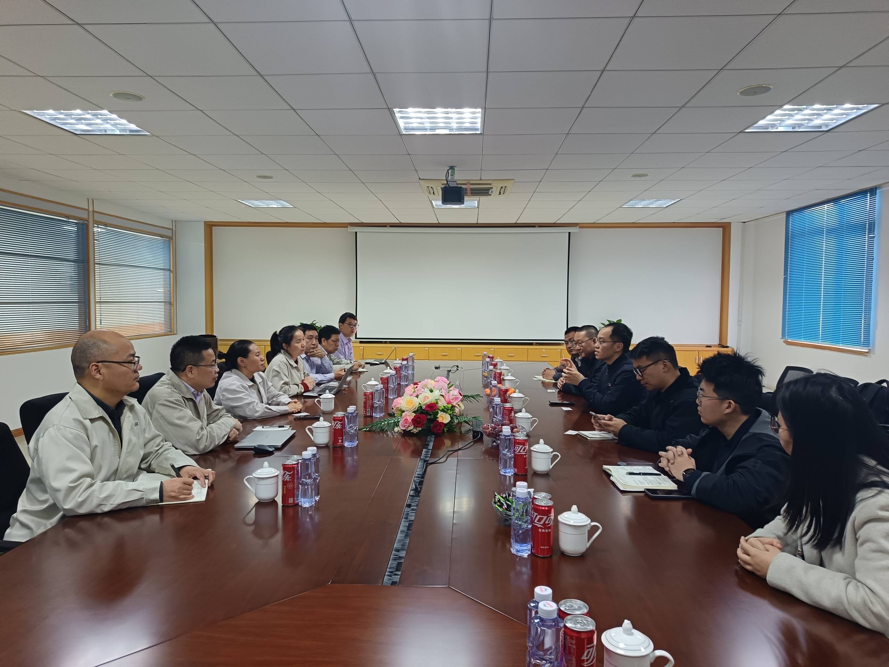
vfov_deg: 56.8
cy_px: 334
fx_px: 616
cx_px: 444
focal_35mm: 24
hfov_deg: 71.6
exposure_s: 1/25
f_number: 1.75
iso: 1519
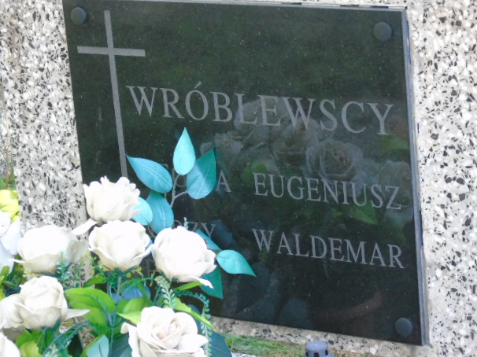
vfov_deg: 11.3
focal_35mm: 131
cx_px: 234
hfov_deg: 15.1
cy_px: 170
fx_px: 1804
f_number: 4.6
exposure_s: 1/125
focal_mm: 22
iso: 800
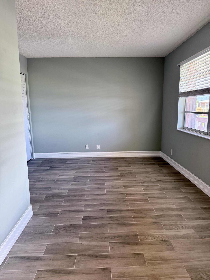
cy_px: 140
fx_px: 194
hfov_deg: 56.8
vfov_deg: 71.6
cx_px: 105
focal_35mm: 24
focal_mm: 6.76
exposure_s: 1/120
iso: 320
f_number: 1.78
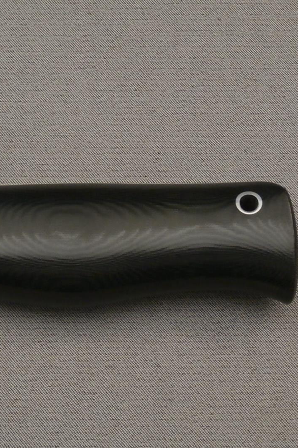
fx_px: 1167
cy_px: 224
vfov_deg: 21.7
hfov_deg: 14.4
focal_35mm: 94
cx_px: 28
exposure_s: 1/13
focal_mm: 11.86
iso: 400
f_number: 4.3
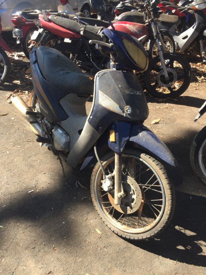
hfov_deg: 48.2
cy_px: 138
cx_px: 103
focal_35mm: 29
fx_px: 230
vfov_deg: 61.7
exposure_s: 1/430
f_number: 2.2
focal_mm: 4.15
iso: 32
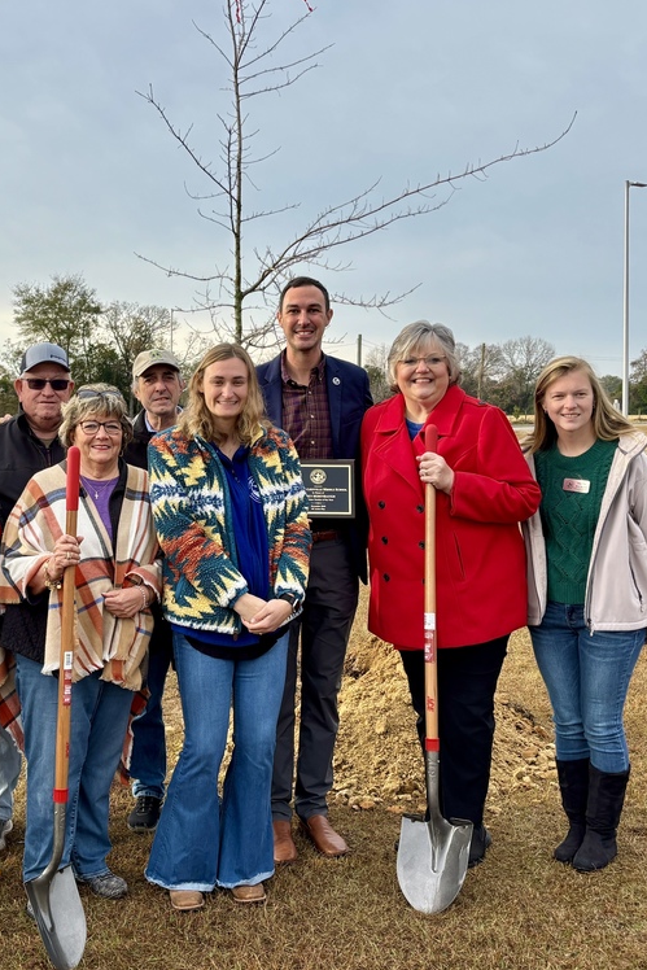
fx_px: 997
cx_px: 121
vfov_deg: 51.9
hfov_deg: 34.7
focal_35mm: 37
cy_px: 495
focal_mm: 5.96
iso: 50
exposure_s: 1/1047
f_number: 1.6
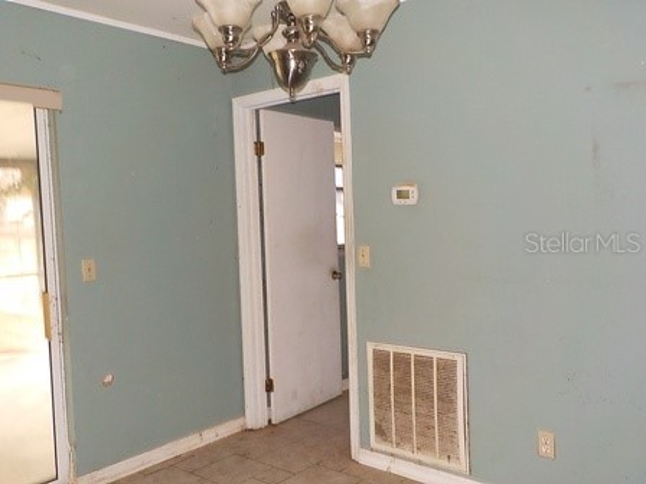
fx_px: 560
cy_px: 242
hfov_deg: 60.0
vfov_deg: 46.8
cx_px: 323
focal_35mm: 30
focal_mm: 4.1
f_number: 3.3
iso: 220
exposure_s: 1/30
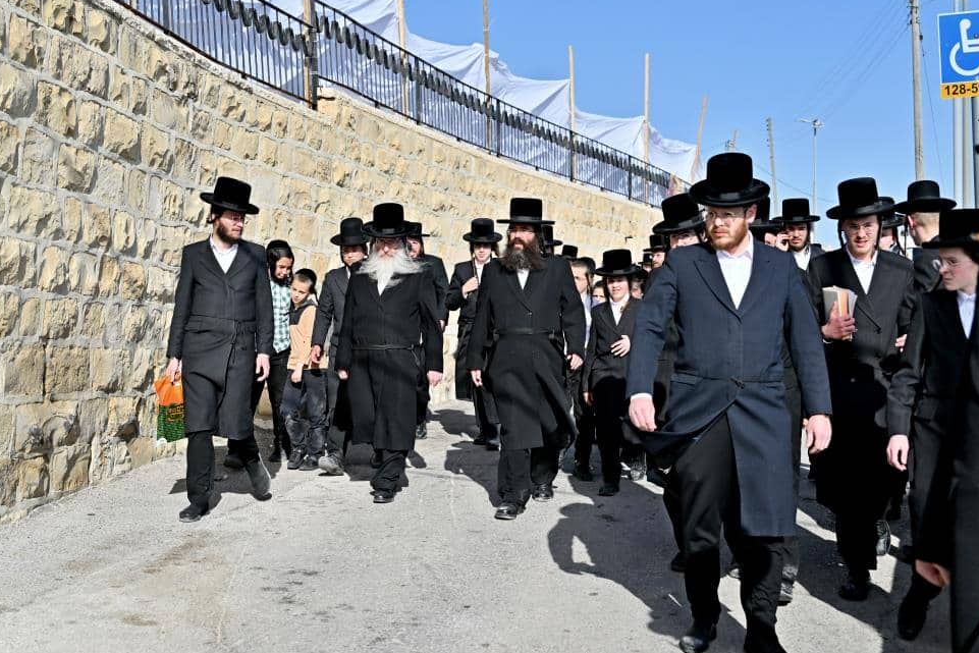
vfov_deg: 27.5
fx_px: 1333
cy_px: 307
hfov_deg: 40.3
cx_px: 483
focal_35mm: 49
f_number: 4
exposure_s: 1/2500
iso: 100
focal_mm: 46
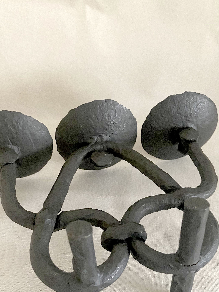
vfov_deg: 48.3
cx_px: 99
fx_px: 321
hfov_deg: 37.7
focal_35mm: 38
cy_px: 189
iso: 640
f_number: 1.8
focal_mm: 4.25
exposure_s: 1/38
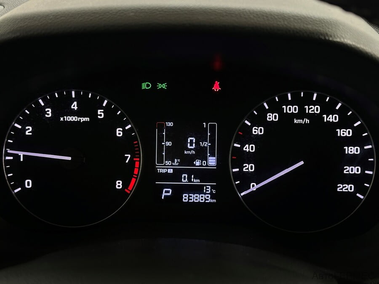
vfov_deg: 30.3
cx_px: 190
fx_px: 526
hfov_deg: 39.7
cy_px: 142
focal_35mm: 48
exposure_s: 1/50
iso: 160
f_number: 1.78
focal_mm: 6.86
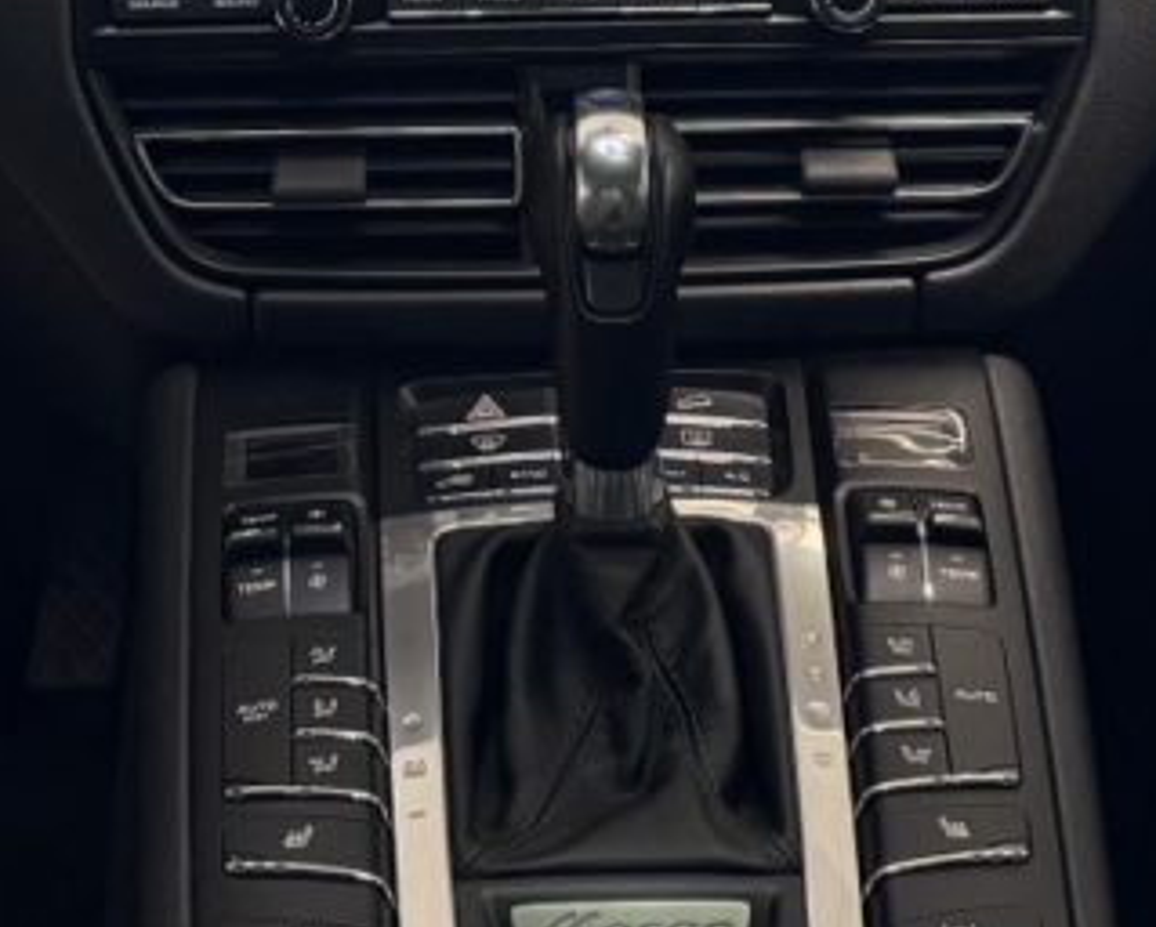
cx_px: 424
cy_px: -301
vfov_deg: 16.5
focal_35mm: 88
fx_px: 3014
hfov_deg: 21.7
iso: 320
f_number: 1.78
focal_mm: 6.76
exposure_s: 1/53
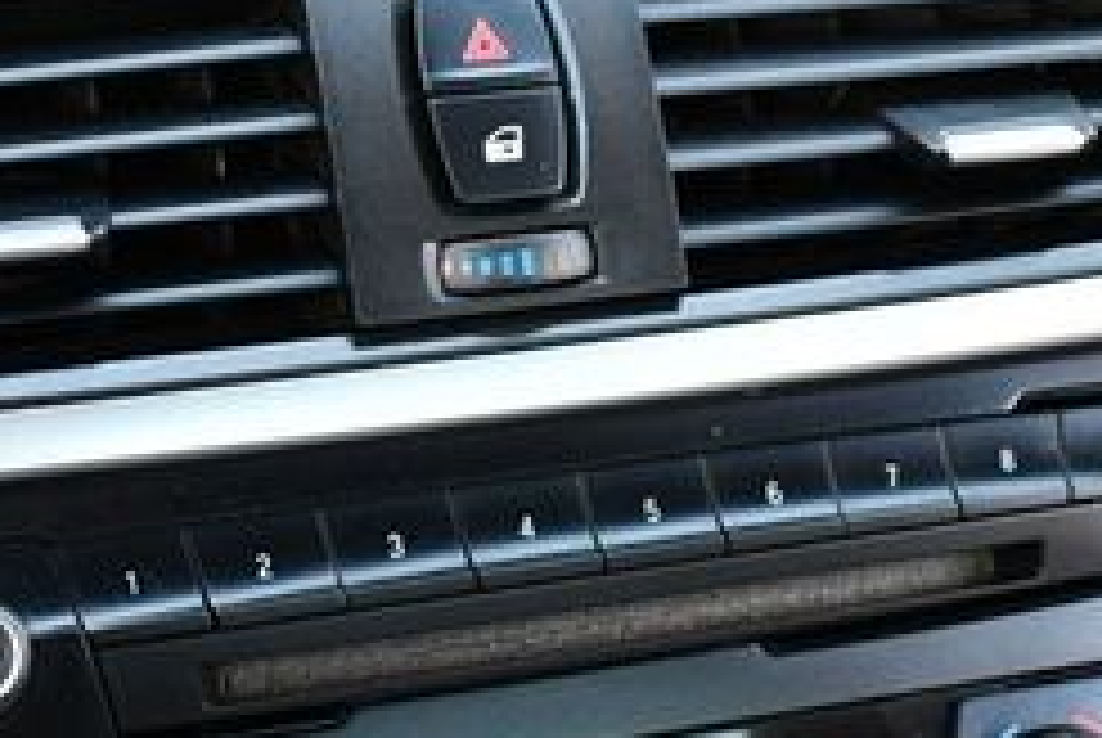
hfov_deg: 21.6
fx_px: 2881
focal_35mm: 94
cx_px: 490
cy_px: 333
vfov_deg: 14.6
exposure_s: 1/160
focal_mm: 18
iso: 800
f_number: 3.5
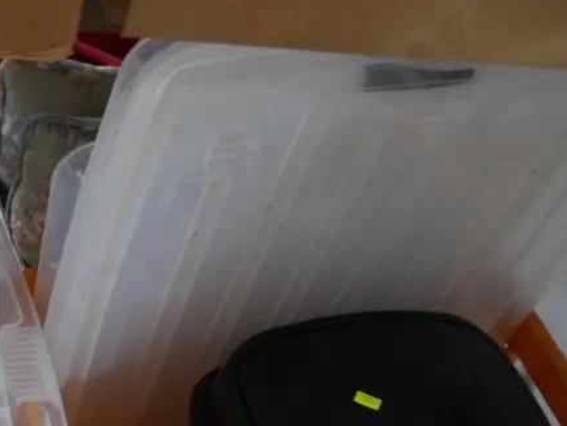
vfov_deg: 21.6
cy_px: 407
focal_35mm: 66
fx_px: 1082
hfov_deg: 27.1
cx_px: -46
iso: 1250
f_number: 3.5
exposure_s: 1/60
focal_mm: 14
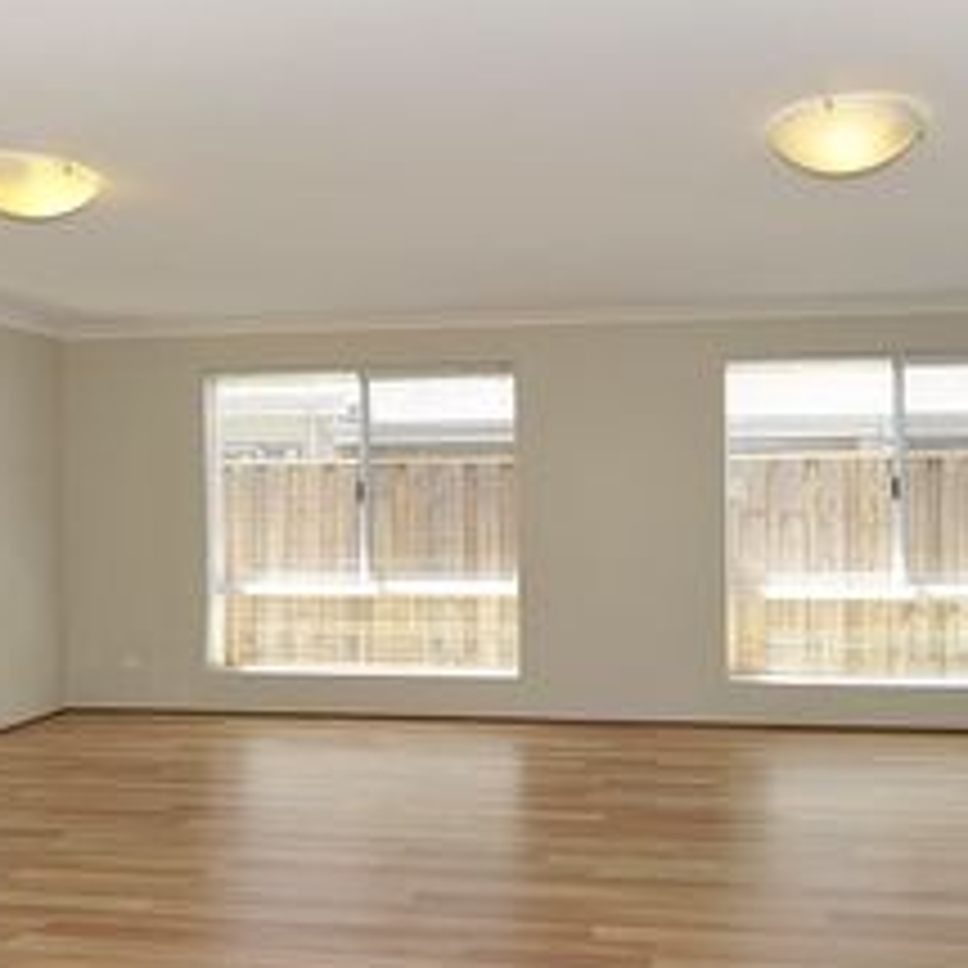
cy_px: 579
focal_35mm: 26
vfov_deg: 60.5
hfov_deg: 60.8
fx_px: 823
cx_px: 527
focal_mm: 14
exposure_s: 1/80
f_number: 9
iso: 400
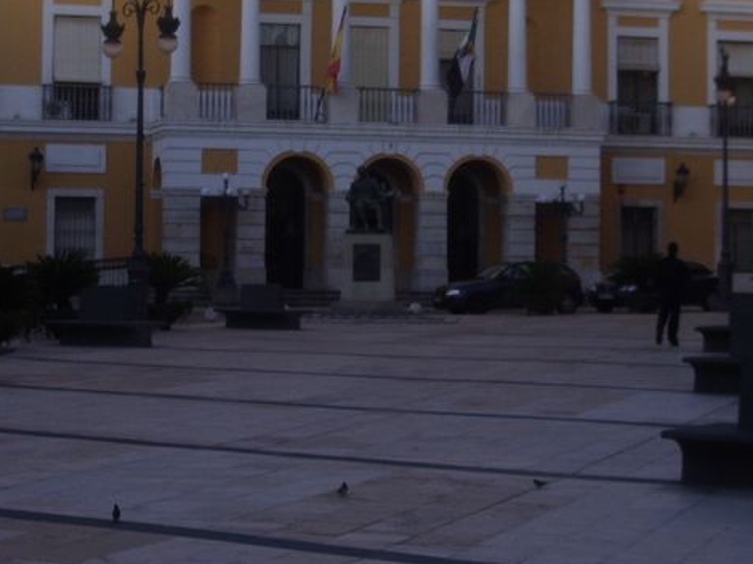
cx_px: 328
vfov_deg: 13.5
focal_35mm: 109
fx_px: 2370
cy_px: 147
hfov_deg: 18.0
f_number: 3.1
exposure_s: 1/400
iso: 50
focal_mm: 8.2
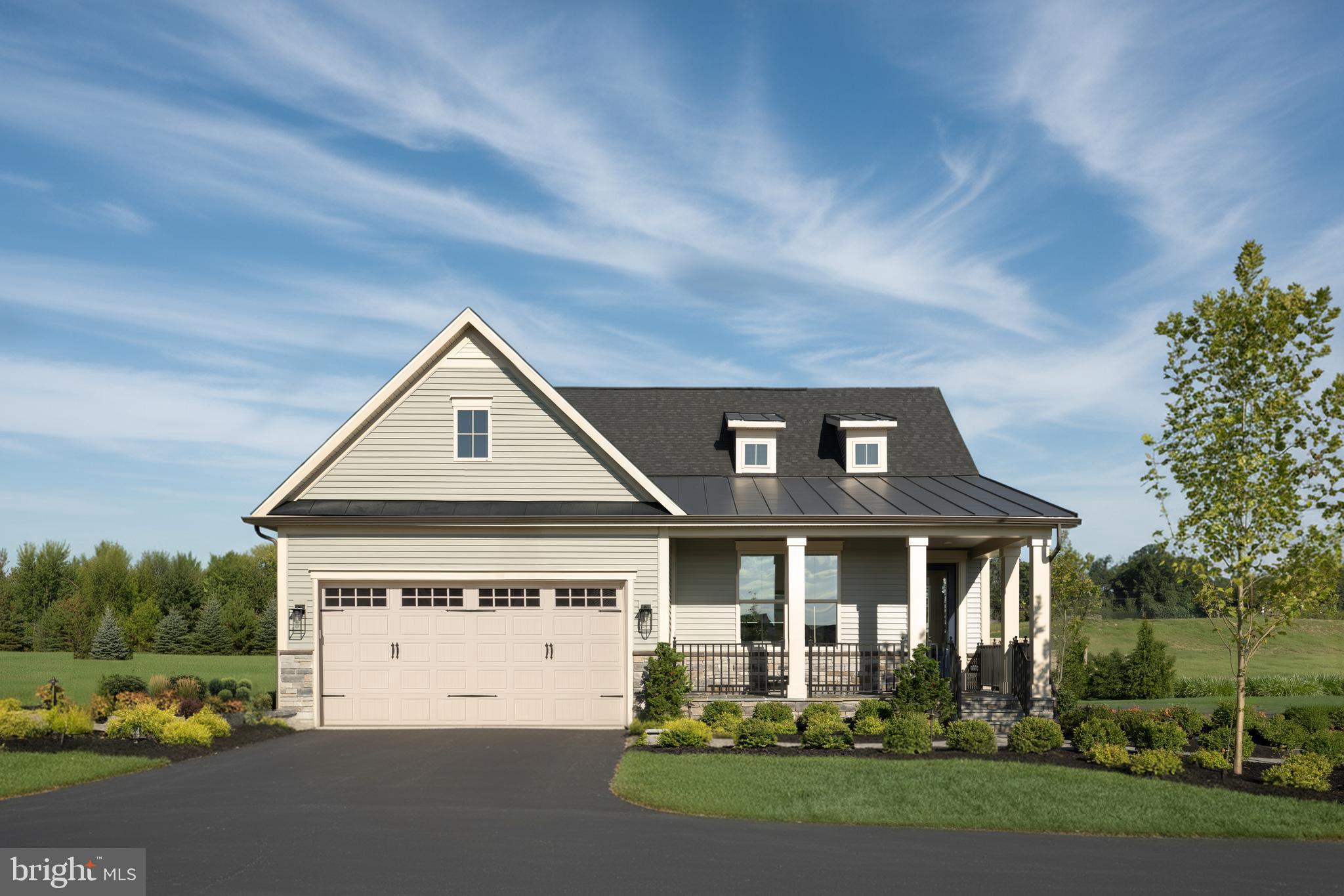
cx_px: 672
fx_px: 1194
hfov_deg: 58.7
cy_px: 448
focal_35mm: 32
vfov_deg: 41.1
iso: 64
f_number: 8
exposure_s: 1/80
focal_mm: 32
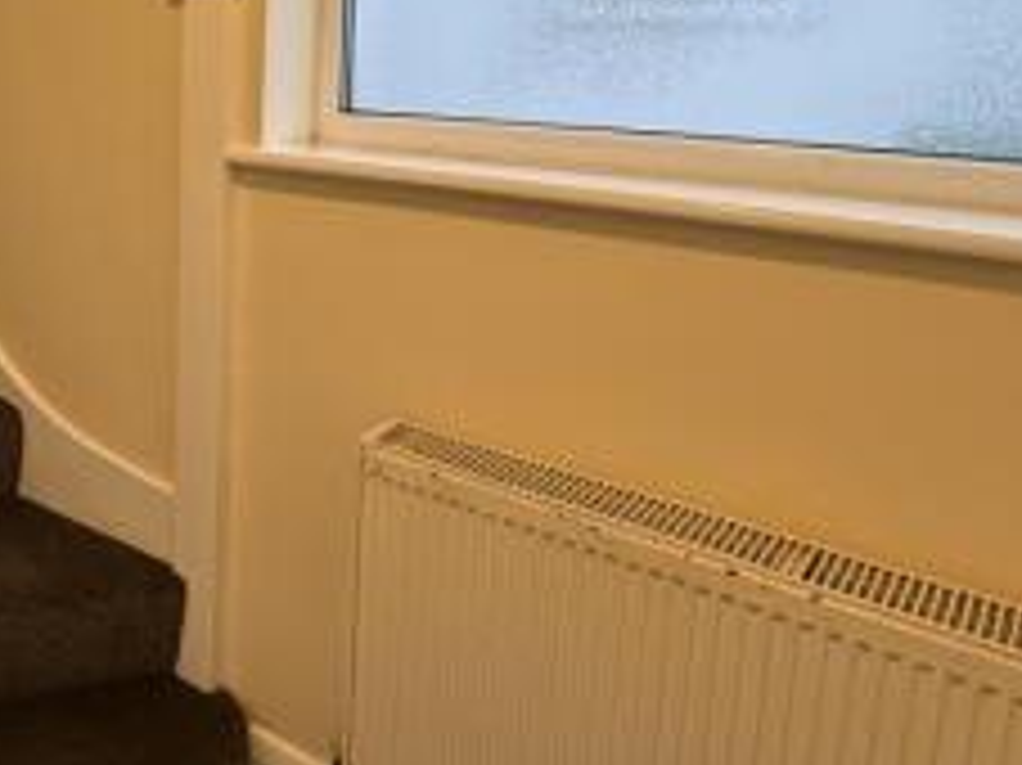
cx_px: 124
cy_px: 205
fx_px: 1062
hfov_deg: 46.9
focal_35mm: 36
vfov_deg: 38.7
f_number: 2.2
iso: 200
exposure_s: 1/100
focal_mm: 2.22
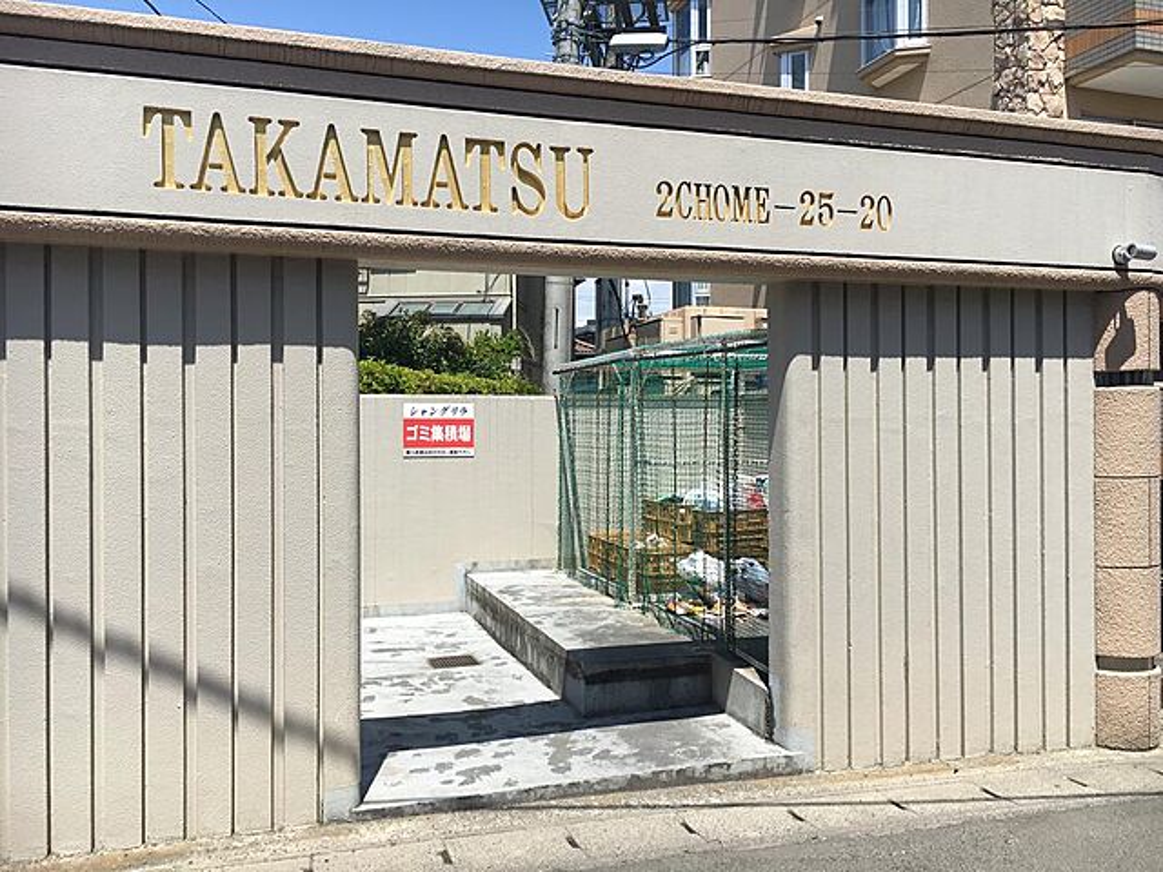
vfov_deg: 48.2
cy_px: 436
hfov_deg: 61.7
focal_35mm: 29
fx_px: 974
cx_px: 582
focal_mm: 4.15
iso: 25
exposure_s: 1/1508
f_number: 2.2
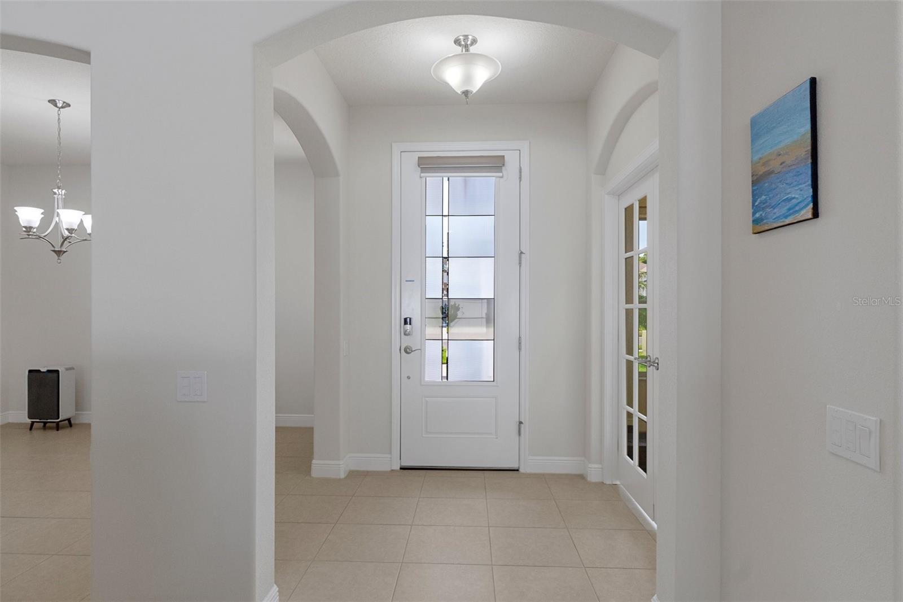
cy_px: 301
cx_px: 452
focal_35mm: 20
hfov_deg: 85.4
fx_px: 489
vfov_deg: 63.2
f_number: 8
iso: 320
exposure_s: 1/20
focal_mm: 13
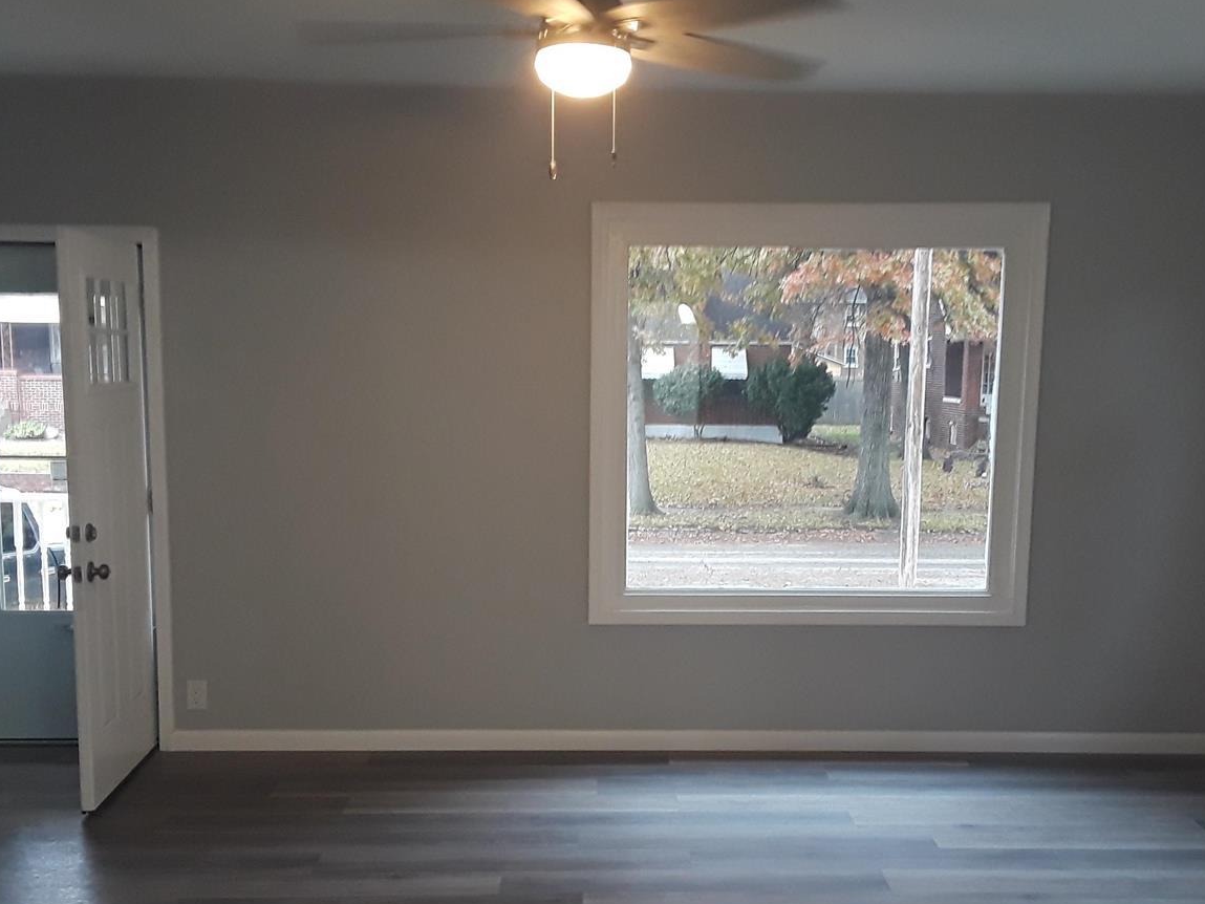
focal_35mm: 39
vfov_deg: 36.7
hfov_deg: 47.8
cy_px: 541
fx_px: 1358
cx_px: 631
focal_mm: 2.9
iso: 100
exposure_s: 1/30
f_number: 1.9
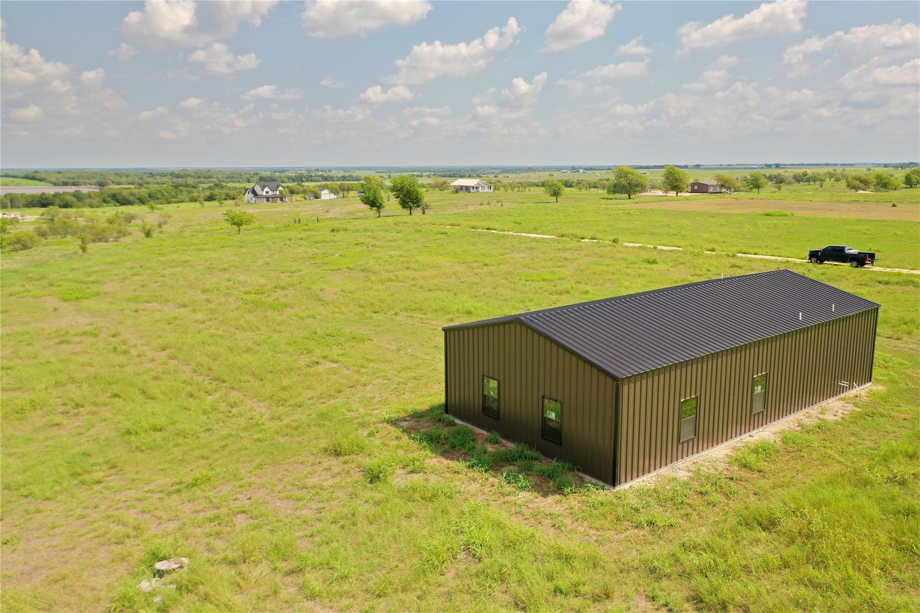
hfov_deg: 65.5
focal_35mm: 28
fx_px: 715
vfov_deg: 46.4
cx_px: 460
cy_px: 306
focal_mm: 10.26
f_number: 3.2
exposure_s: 1/30
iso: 100
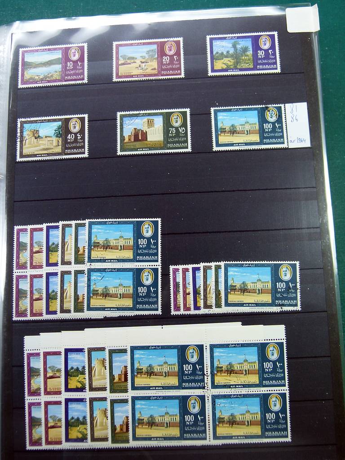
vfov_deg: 54.0
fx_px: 452
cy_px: 230
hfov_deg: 41.8
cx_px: 172
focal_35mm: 34
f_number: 3
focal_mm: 6.1
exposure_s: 1/80
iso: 100
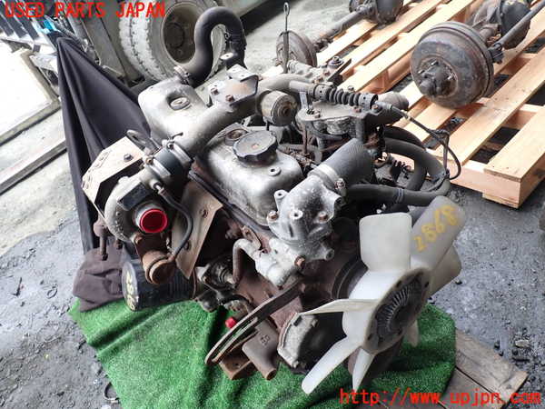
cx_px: 272
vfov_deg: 54.9
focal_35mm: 25
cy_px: 204
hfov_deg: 69.4
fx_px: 394
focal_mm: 4.5
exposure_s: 1/125
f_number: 2.8
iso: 100
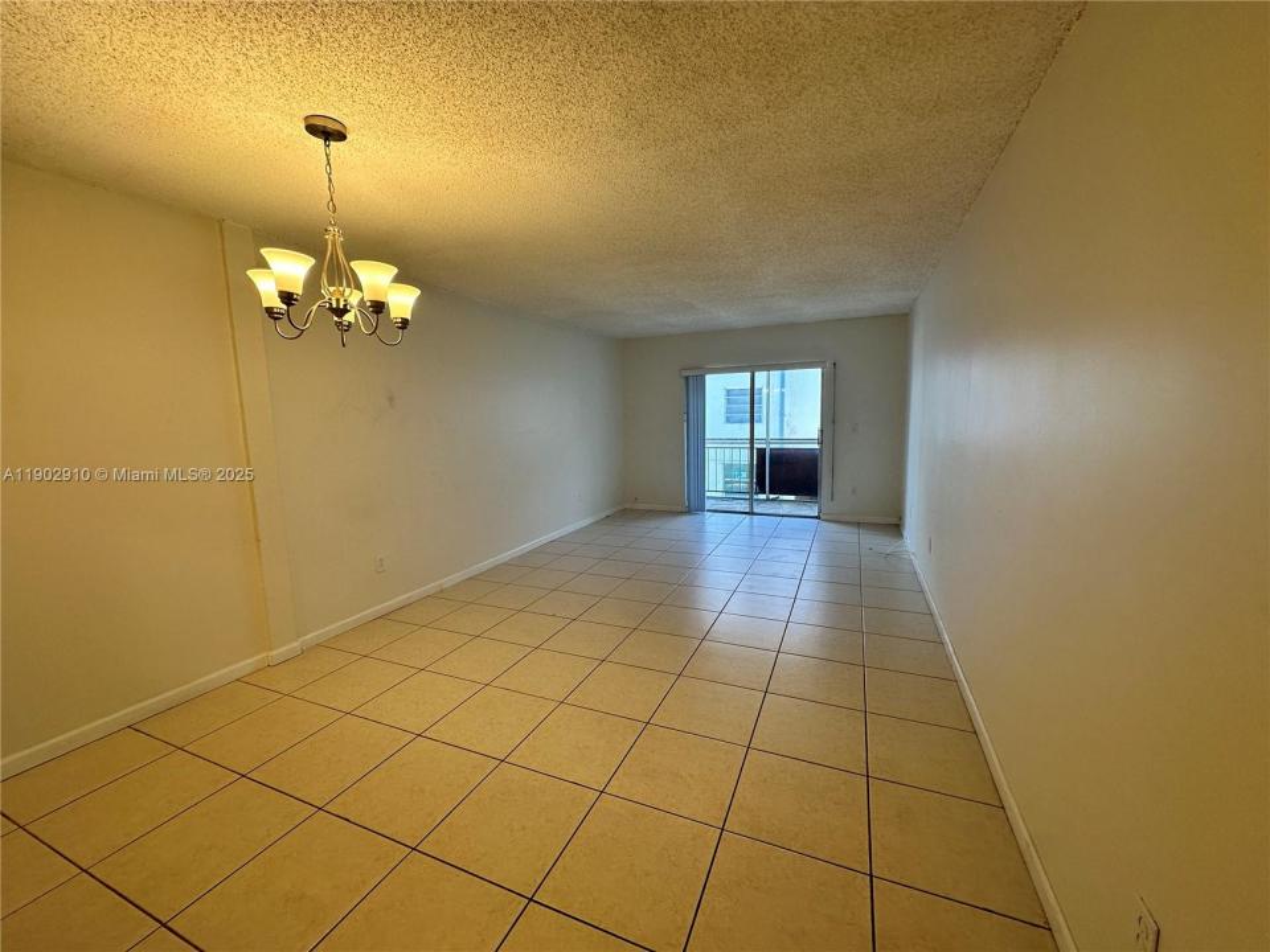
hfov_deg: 102.1
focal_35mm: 14
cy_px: 476
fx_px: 514
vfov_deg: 85.7
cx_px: 635
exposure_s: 1/120
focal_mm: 2.22
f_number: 2.2
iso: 80
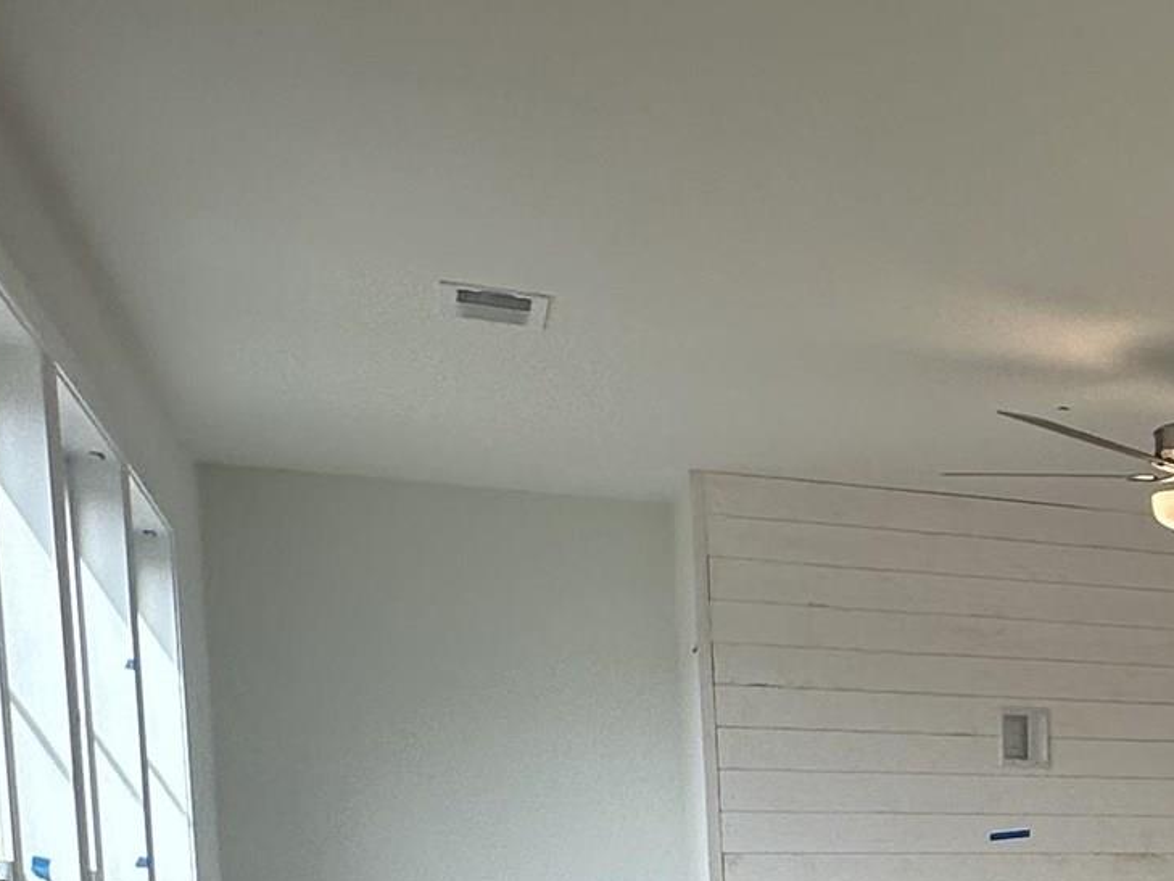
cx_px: 1809
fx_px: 2001
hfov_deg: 24.5
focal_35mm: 59
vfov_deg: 23.0
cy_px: 1018
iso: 40
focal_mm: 2.22
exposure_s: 1/178
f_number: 2.2
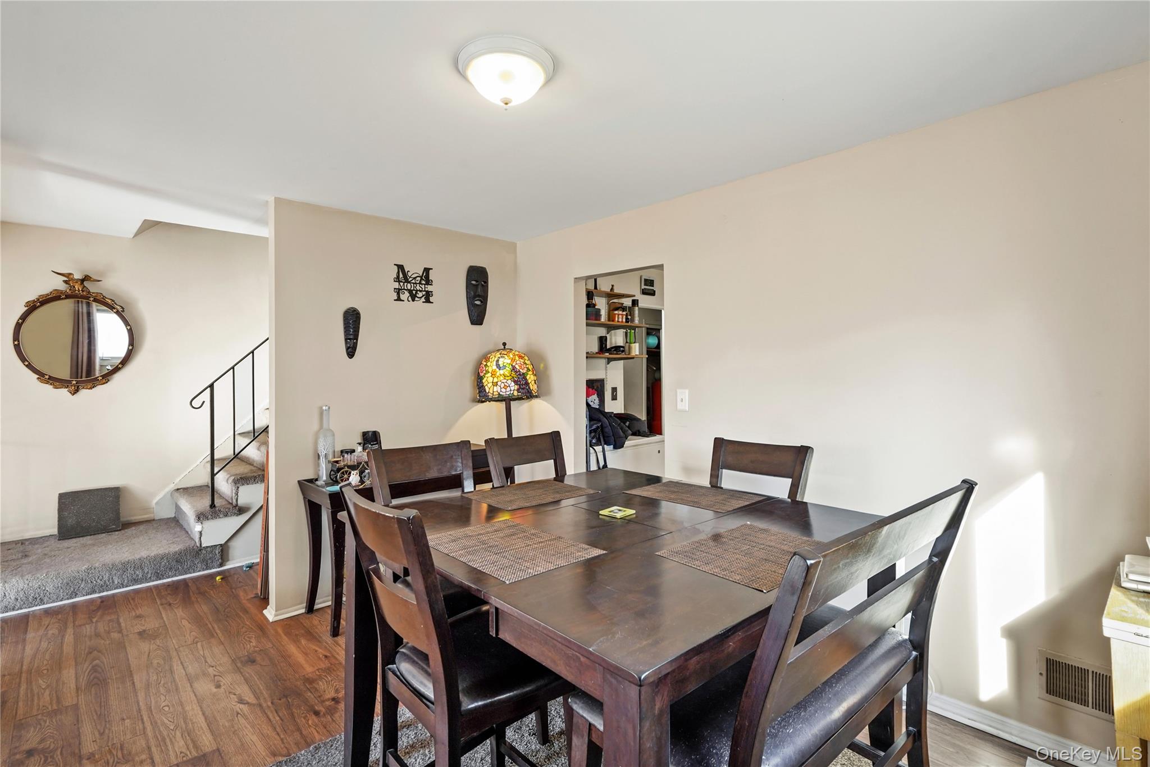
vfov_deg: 73.7
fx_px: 511
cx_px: 575
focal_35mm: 16
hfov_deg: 96.7
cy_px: 384
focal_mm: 16
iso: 400
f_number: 9
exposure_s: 1/5
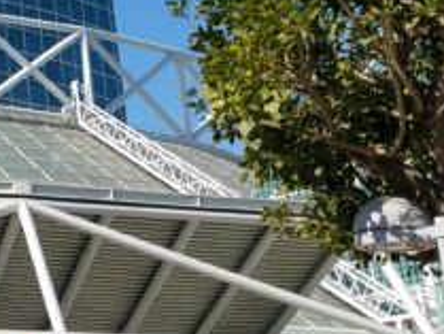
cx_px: -193
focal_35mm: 96
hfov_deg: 18.4
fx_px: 1232
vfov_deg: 14.9
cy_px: -72
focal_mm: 4.2
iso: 50
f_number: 1.7
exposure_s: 1/2888
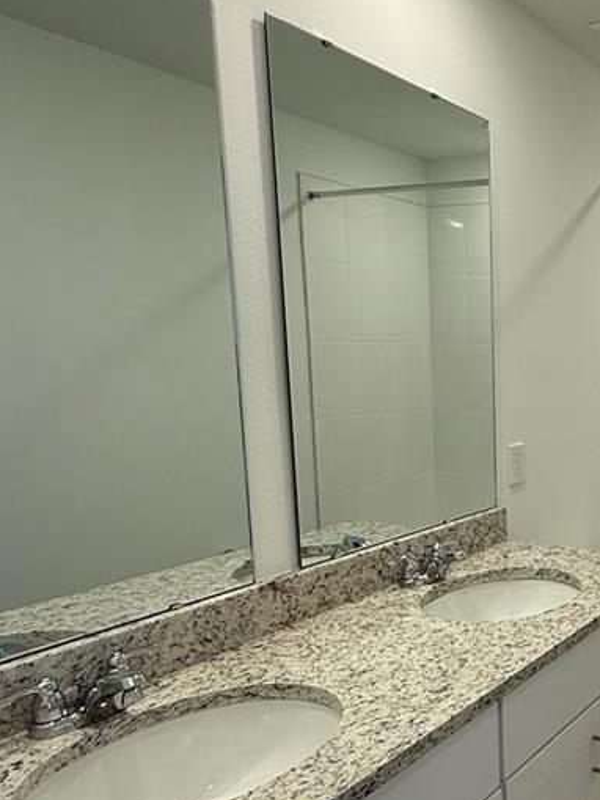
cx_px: 655
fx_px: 762
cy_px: 483
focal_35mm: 33
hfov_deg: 36.5
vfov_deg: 54.9
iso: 100
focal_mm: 2.22
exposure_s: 1/120
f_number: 2.2
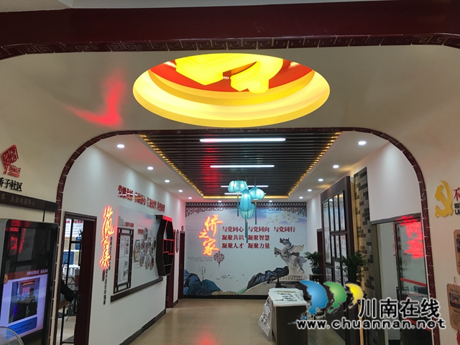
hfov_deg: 61.7
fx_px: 385
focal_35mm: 29
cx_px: 230
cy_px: 172
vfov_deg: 48.2
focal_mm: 4.15
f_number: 2.2
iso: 50
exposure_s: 1/33
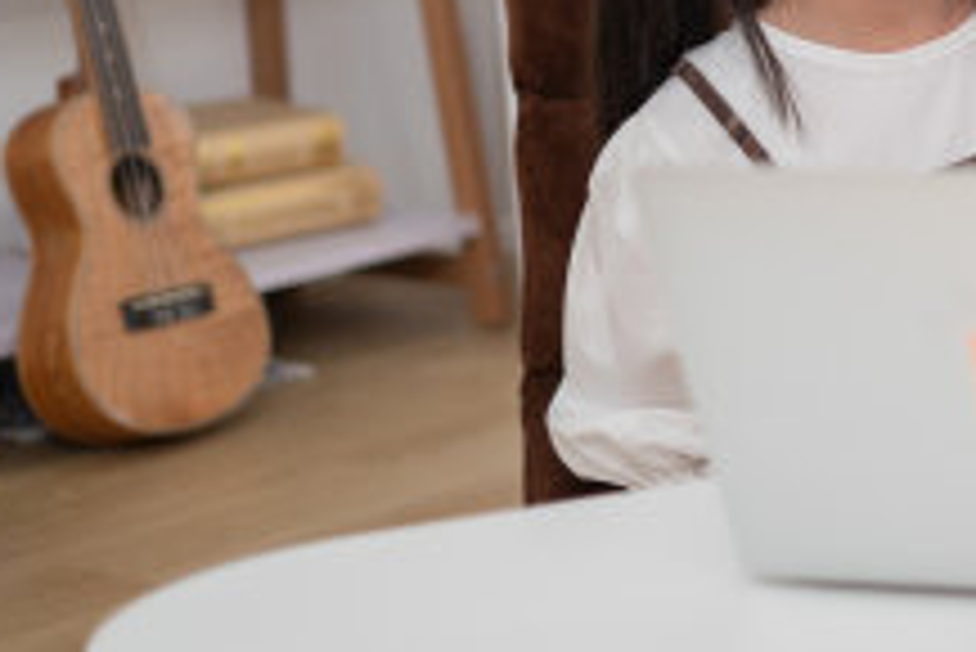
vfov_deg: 9.7
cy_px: 40
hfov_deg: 14.0
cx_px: 1277
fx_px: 3825
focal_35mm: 141
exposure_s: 1/200
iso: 160
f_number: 1.8
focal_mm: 50
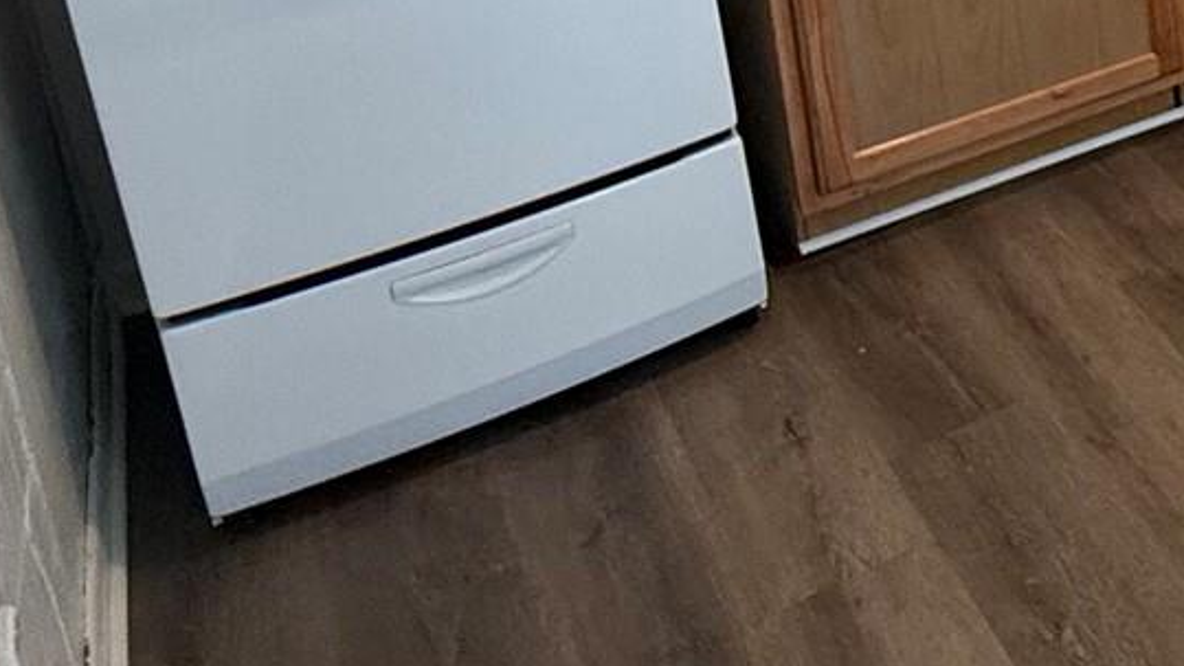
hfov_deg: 27.7
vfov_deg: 18.2
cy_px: -369
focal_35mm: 58
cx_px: 1661
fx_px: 1821
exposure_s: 1/120
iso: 320
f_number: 2.2
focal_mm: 2.22
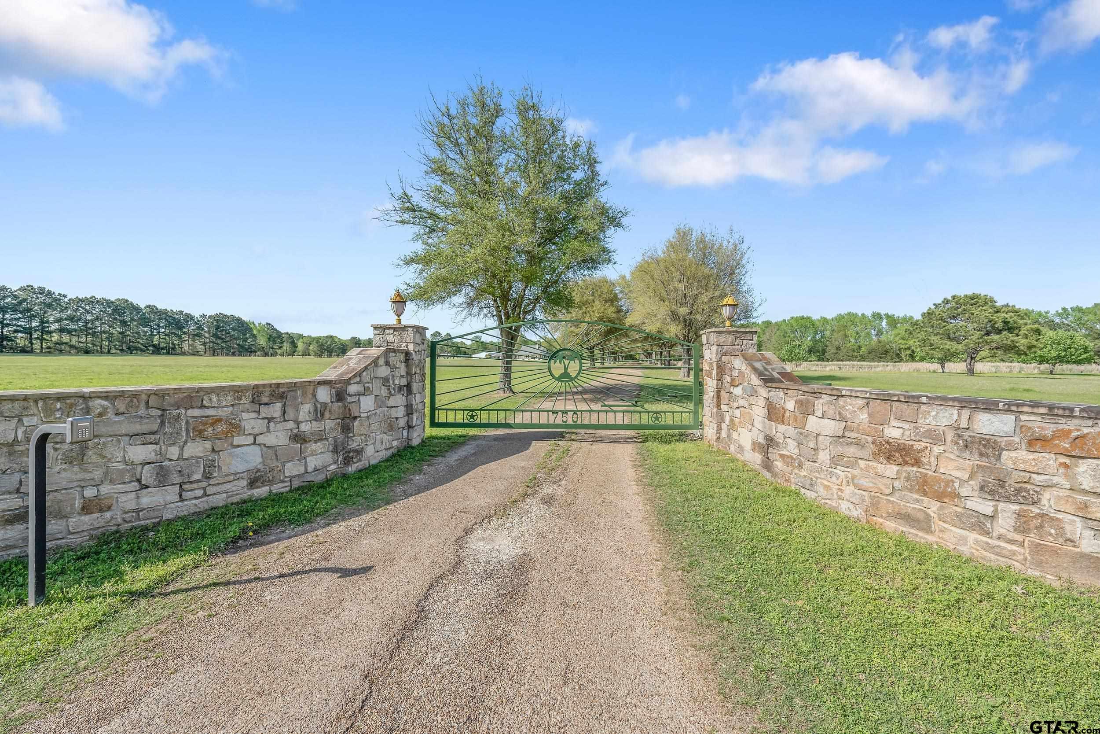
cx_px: 550
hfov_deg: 104.3
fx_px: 428
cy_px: 367
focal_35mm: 14
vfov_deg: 81.2
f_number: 8
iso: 800
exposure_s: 1/1600
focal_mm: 14
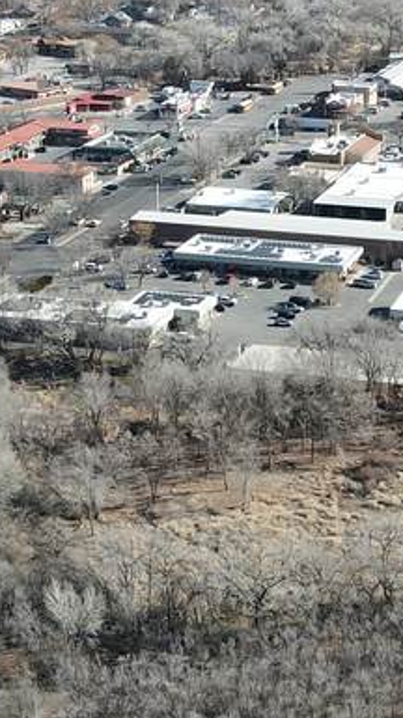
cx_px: 341
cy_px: 440
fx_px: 1656
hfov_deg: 13.8
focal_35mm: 87
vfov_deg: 24.4
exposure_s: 1/400
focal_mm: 4.5
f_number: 2.8
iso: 100
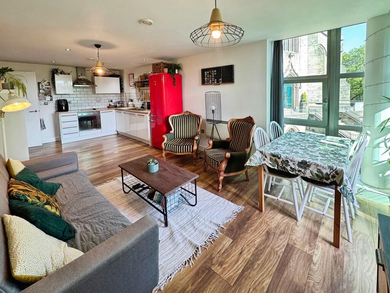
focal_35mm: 14
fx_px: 158
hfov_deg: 102.0
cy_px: 146
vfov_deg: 85.7
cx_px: 195
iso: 160
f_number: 2.2
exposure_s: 1/100
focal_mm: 2.22
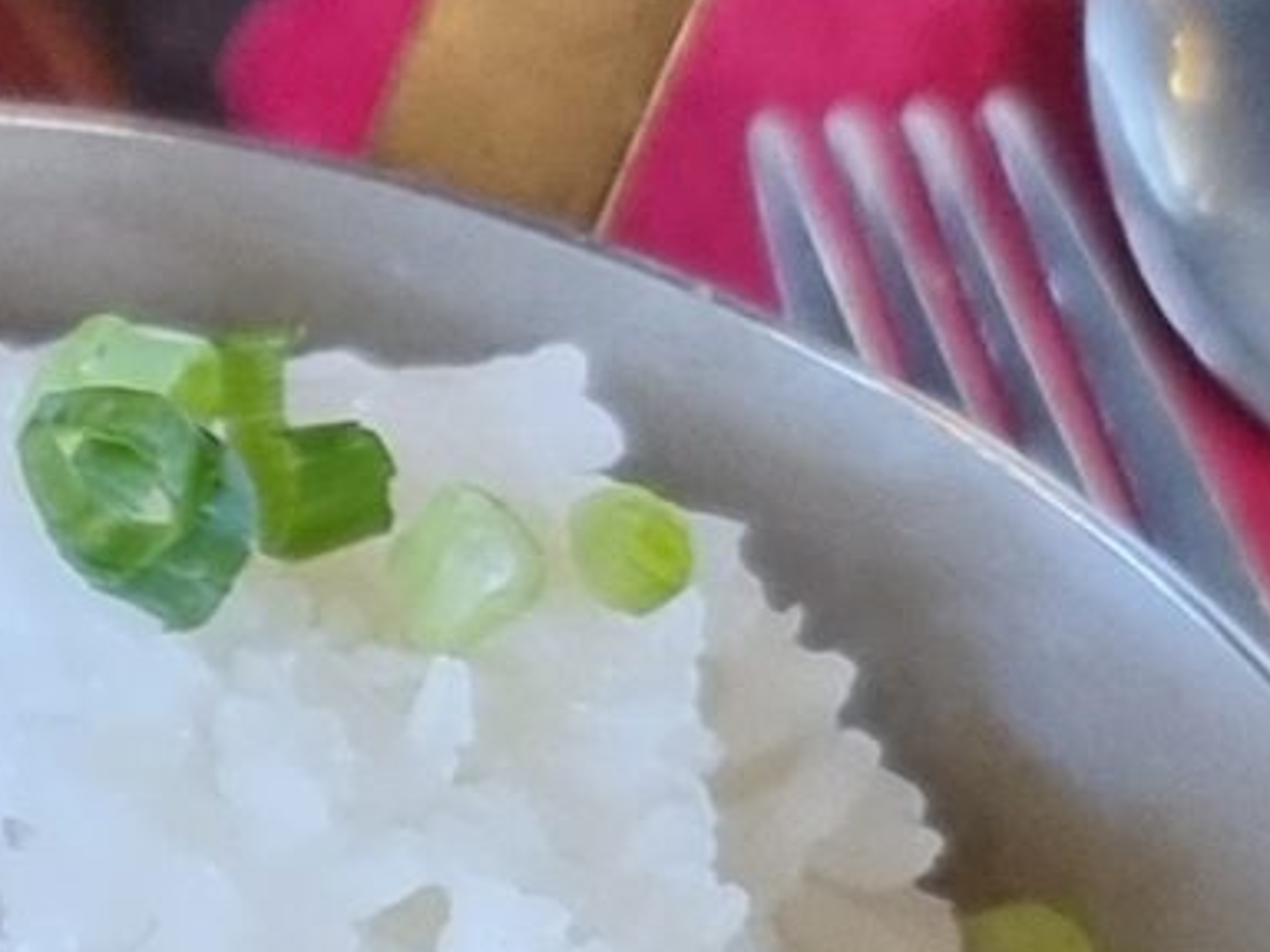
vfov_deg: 8.9
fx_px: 5870
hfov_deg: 10.0
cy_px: 1666
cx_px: -2219
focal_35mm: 160
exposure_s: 1/50
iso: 400
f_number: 1.8
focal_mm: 6.7
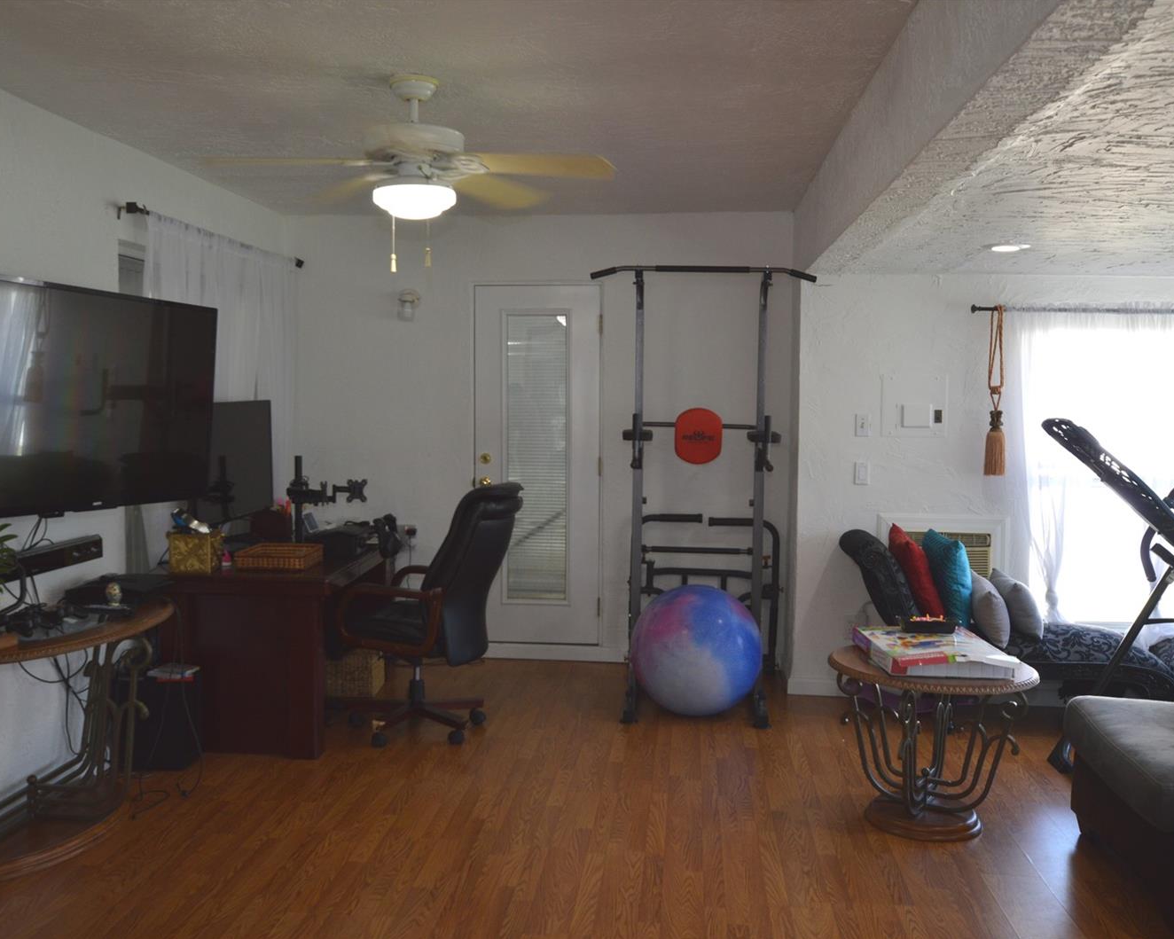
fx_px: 1181
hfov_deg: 52.8
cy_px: 470
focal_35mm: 34
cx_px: 575
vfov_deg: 43.4
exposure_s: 1/80
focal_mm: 20
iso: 400
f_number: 4.5
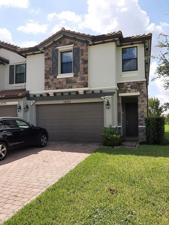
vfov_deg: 65.3
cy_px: 111
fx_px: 176
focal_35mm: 27
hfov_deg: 51.4
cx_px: 82
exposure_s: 1/2632
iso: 40
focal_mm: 3.93
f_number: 1.7
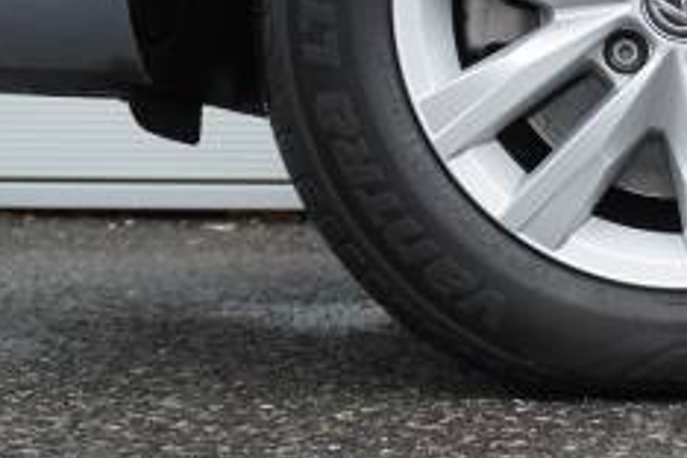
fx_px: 1801
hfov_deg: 20.7
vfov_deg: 14.4
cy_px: 94
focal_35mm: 94
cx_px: 740
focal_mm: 23
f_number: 4
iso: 640
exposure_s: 1/200
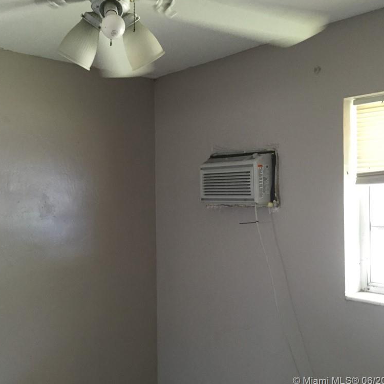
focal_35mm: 35
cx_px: 140
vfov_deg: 47.2
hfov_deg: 46.7
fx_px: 439
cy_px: 191
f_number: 2.2
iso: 160
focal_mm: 4.15
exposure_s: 1/30
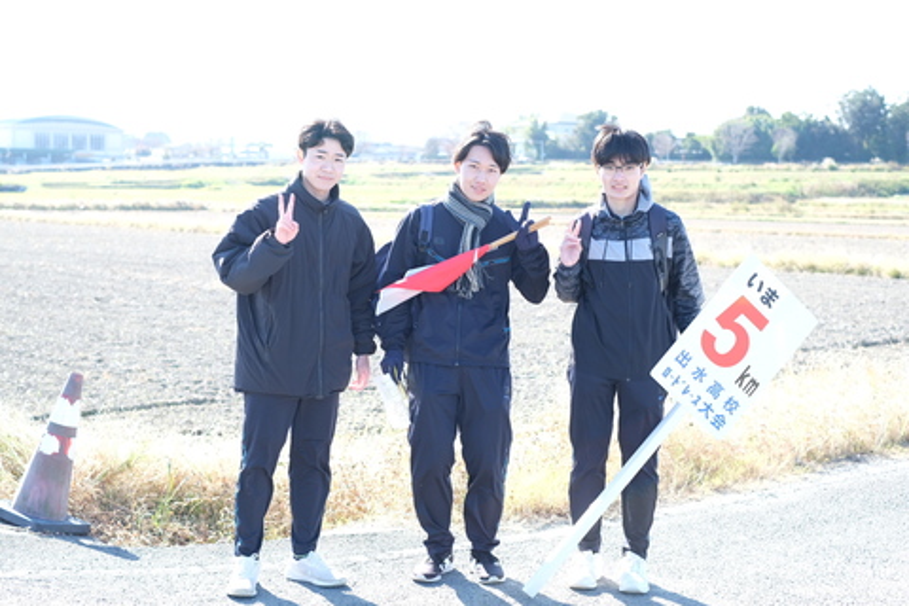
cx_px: 454
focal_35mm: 53
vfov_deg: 25.5
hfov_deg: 37.5
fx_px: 1338
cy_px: 303
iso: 160
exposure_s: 1/300
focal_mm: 35
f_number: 2.8
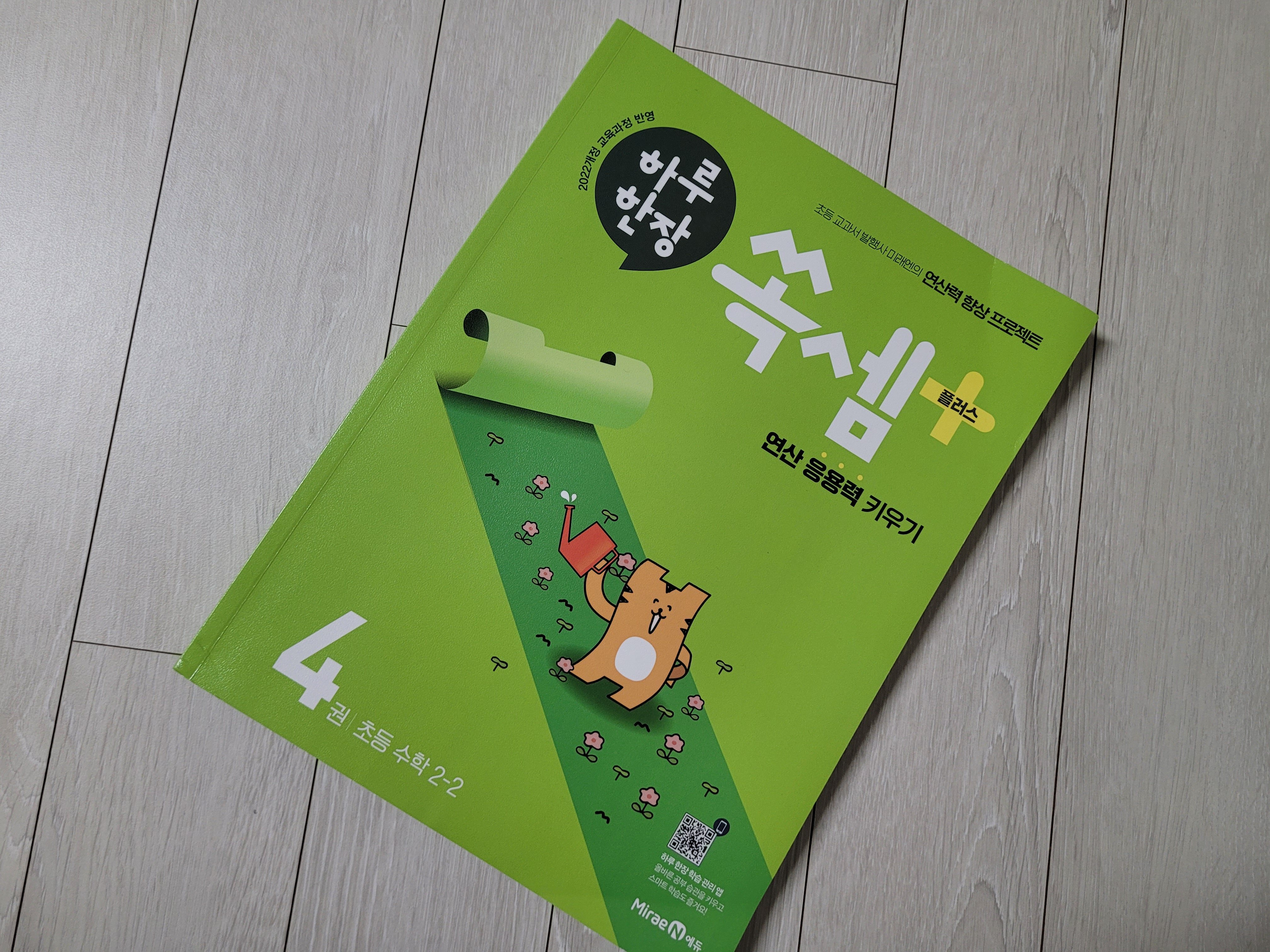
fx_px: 954
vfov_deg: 53.1
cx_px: 635
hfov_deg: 67.3
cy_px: 476
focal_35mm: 26
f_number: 1.8
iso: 160
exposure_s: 1/60
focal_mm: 5.4
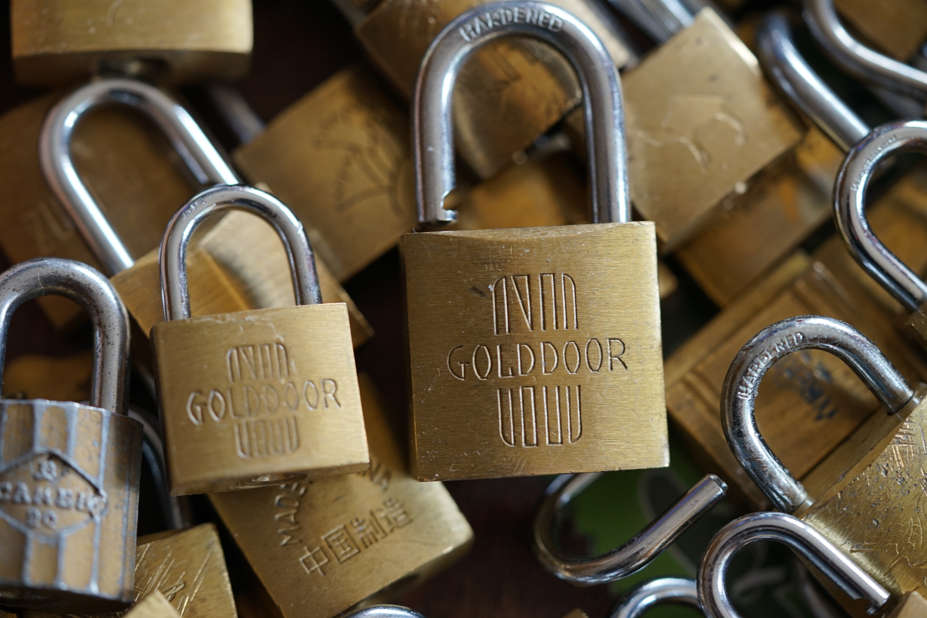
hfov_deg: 22.6
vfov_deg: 15.2
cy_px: 309
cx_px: 464
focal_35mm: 90
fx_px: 2317
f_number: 3.2
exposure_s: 1/100
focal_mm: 90
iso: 800
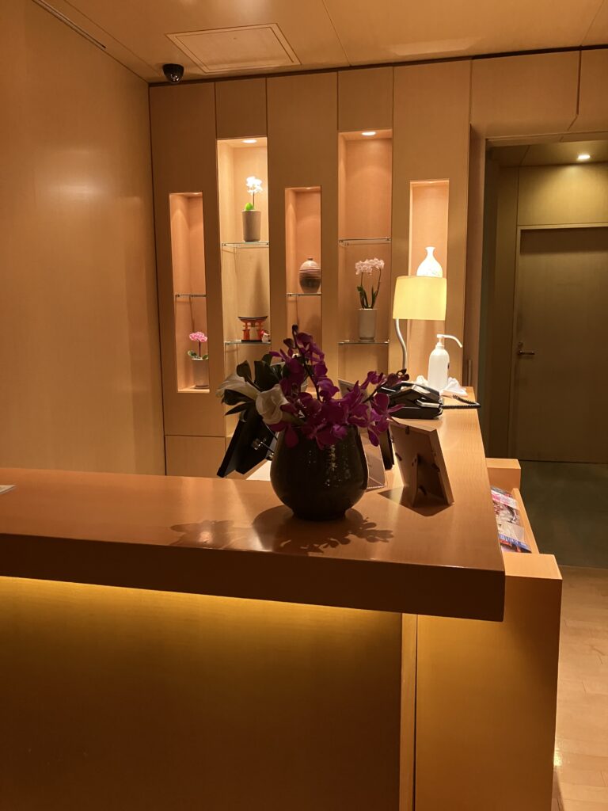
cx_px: 304
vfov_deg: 63.4
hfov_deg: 49.7
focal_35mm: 28
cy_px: 406
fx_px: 656
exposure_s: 1/30
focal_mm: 3.99
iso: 320
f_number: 1.8
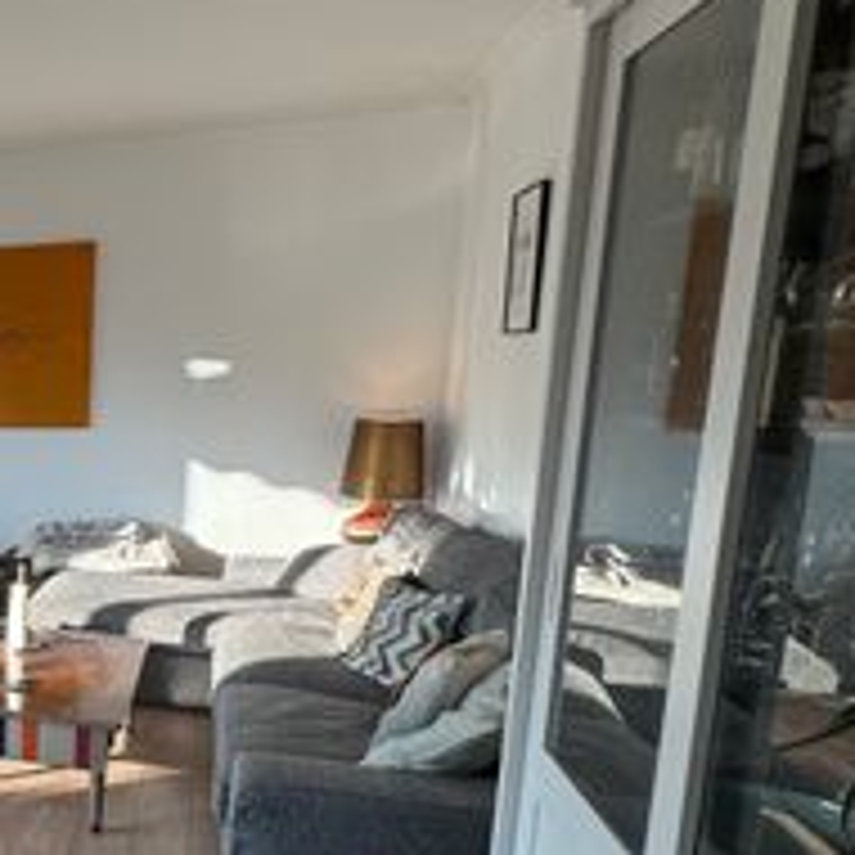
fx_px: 1090
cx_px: -342
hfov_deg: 30.3
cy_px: 549
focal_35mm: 39
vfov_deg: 42.4
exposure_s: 1/200
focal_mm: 2.22
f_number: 2.2
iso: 50
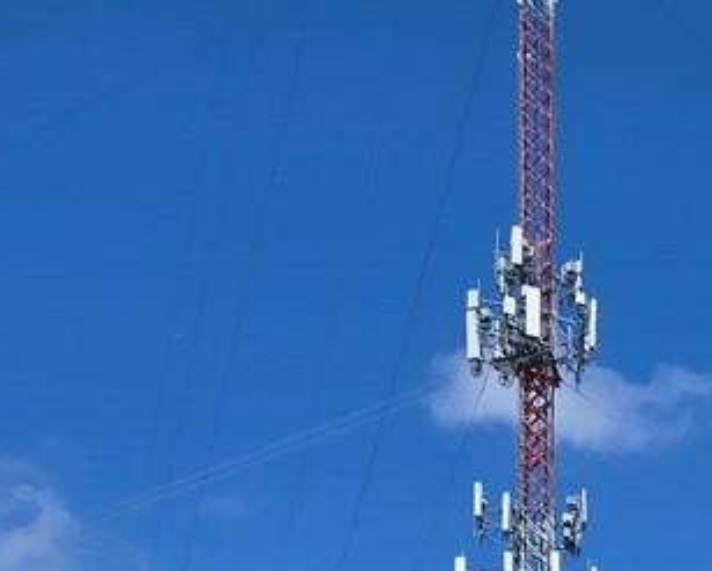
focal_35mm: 117
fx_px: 2467
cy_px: 1337
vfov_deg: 11.2
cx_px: 1475
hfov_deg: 13.7
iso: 25
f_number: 1.8
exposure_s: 1/2404
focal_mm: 5.4
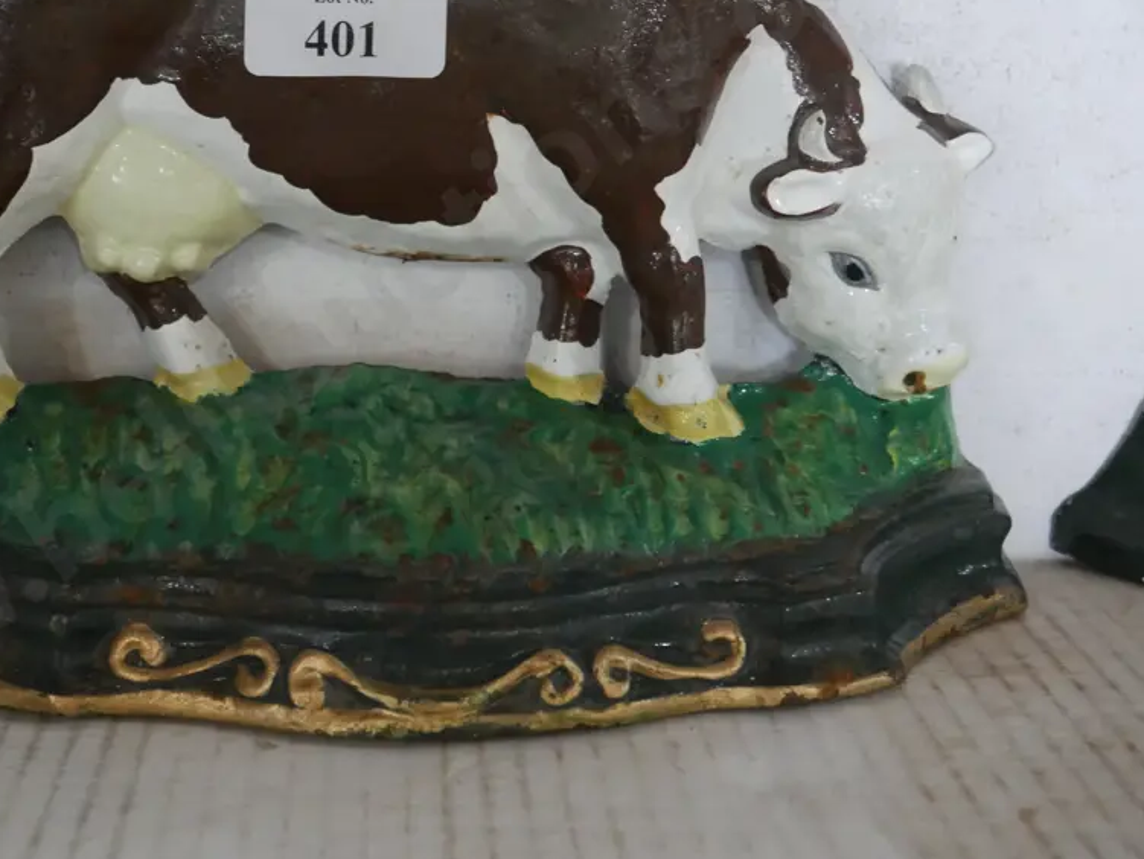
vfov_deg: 24.3
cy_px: 302
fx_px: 1984
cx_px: 378
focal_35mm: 60
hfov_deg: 31.9
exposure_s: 1/60
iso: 2500
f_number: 4.7
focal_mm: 22
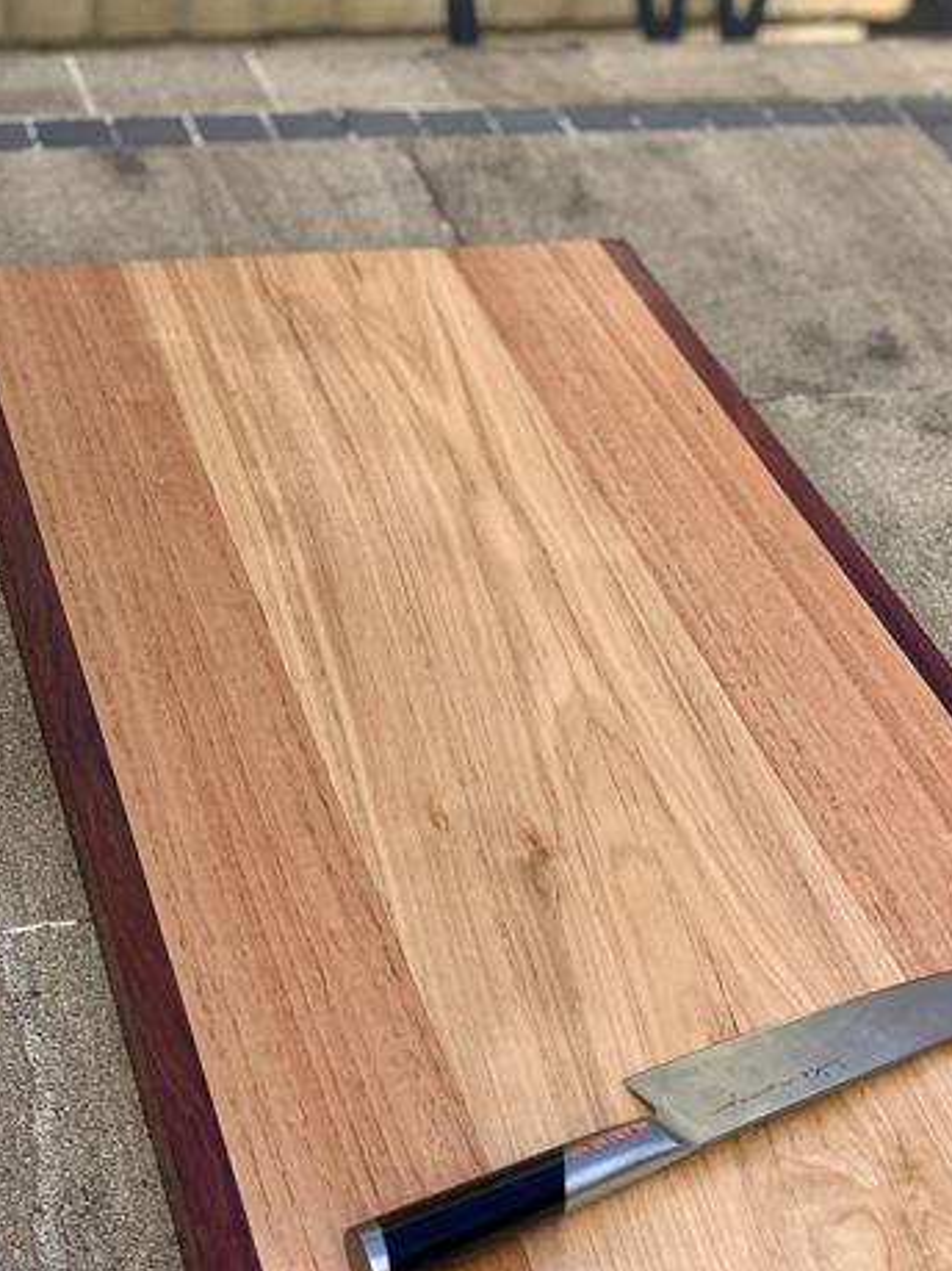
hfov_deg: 21.5
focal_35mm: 68
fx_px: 2495
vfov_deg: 28.5
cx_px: 609
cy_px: 775
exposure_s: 1/313
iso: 16
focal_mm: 6
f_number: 2.4
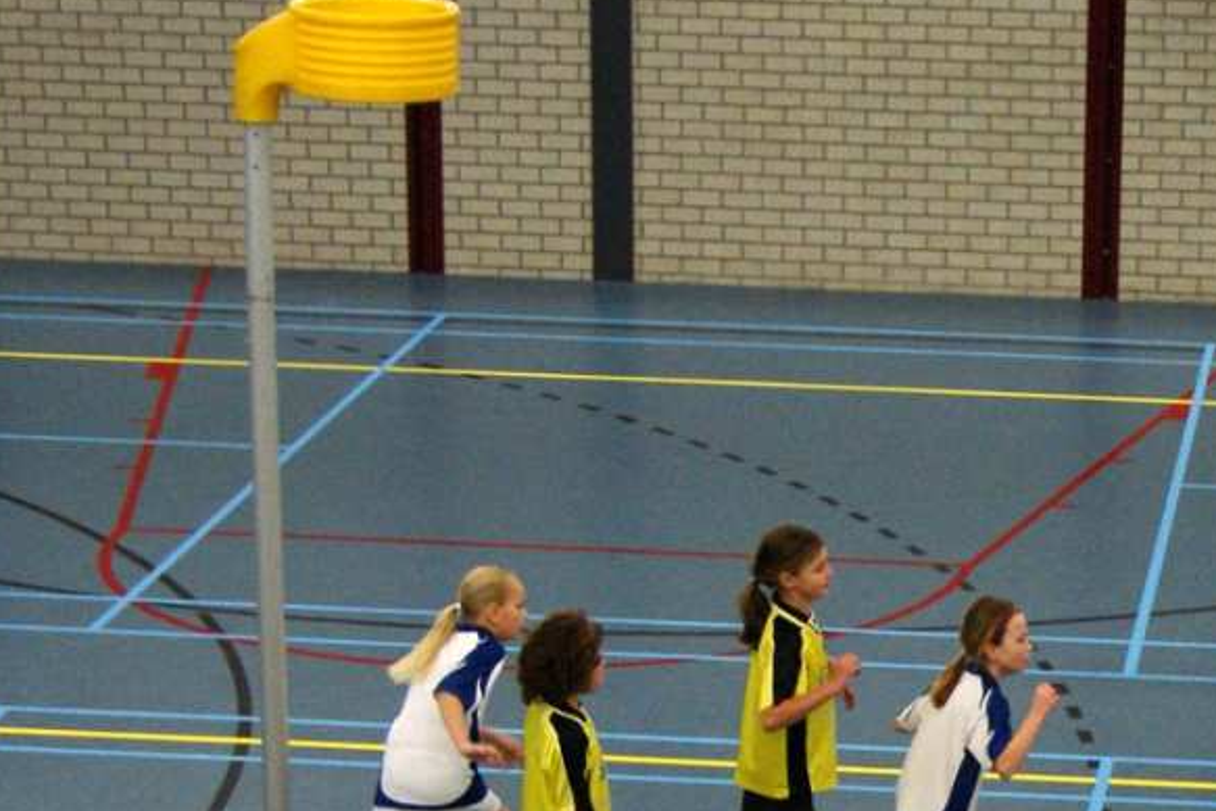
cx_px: 1062
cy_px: 584
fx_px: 2500
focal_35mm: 74
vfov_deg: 18.3
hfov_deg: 26.5
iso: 800
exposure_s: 1/160
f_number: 4
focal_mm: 24
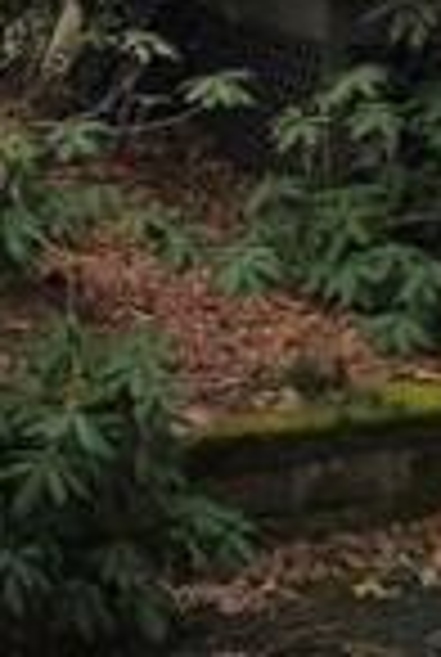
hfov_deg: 8.8
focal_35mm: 157
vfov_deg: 12.1
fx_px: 2871
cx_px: 63
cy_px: -495
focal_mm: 6.3
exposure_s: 1/504
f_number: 1.7
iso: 12
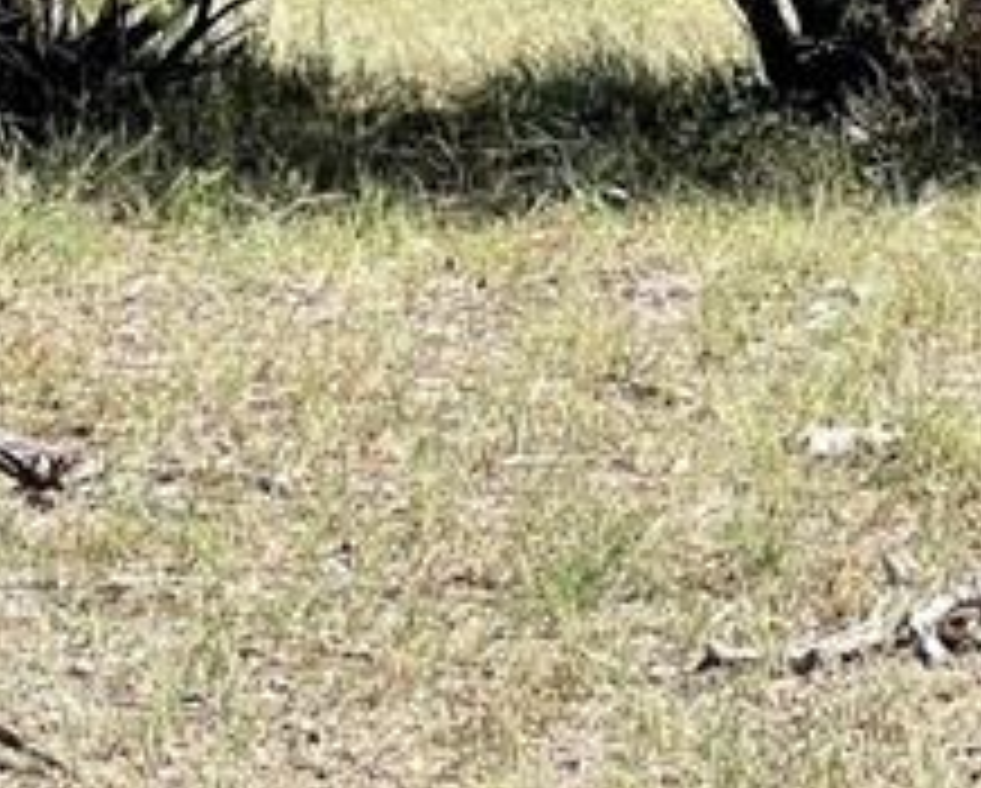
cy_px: -826
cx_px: 1278
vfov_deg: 6.3
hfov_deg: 8.0
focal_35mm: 238
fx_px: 6919
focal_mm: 6
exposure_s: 1/695
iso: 25
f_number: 2
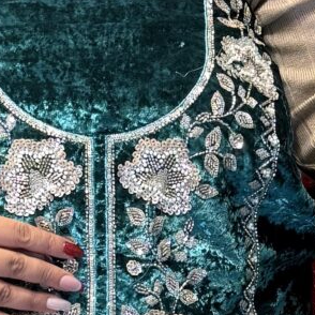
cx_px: 210
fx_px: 1905
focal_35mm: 185
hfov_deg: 9.4
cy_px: 474
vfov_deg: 9.2
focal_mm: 6.76
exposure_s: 1/100
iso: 64
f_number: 1.78
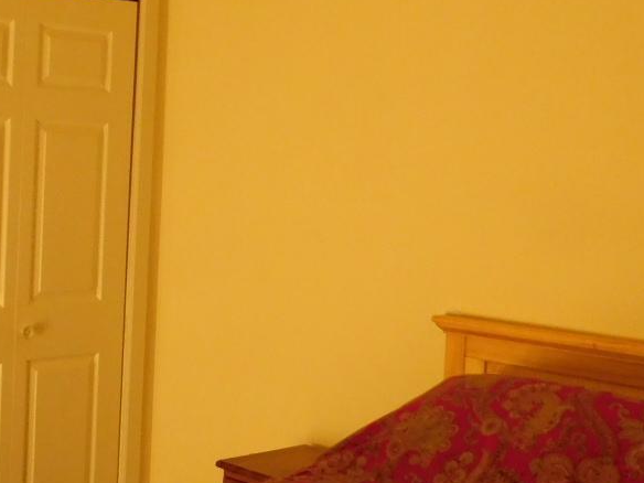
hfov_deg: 30.1
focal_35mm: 63
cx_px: 143
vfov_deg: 23.3
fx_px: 1172
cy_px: 207
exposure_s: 1/15
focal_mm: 4
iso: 400
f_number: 3
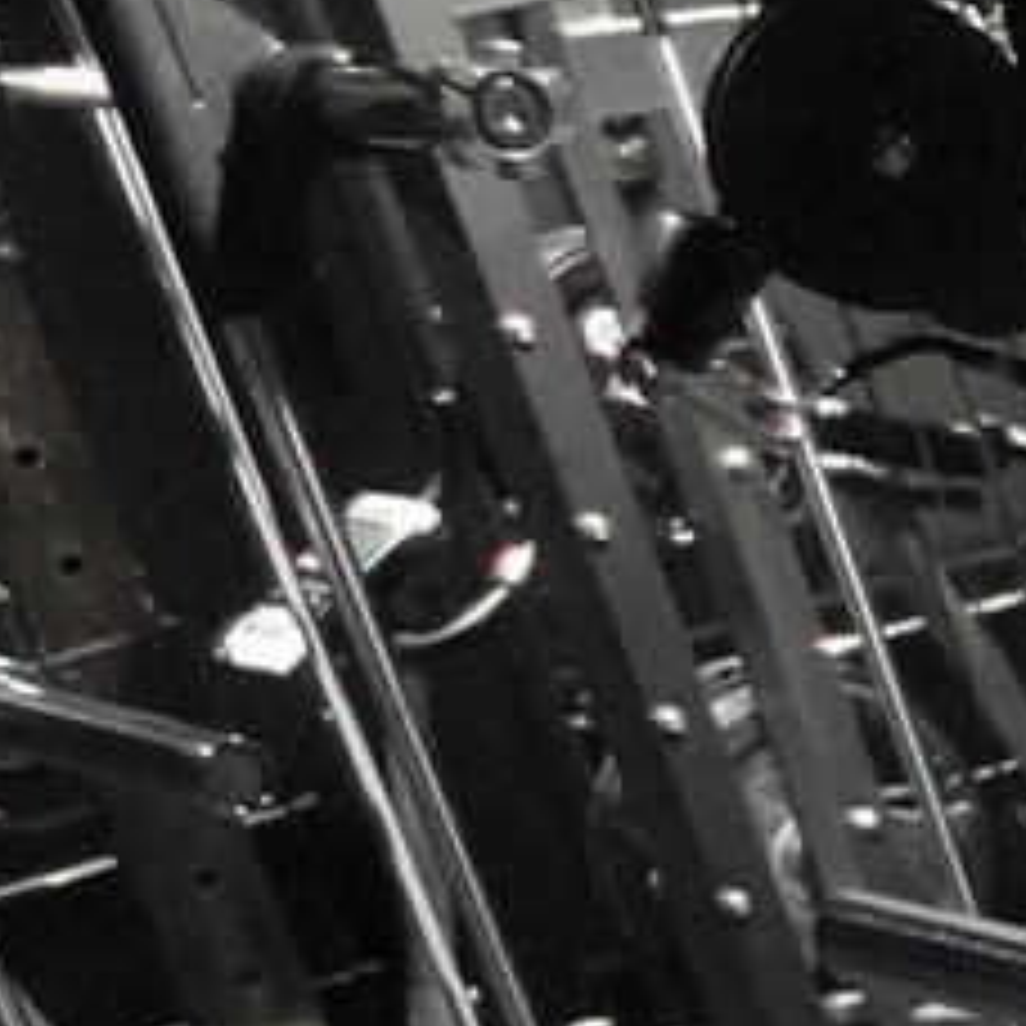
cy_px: 1872
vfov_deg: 10.2
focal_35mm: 161
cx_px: 3303
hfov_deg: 8.6
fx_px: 5399
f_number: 1.8
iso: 3200
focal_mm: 9.4
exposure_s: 1/200
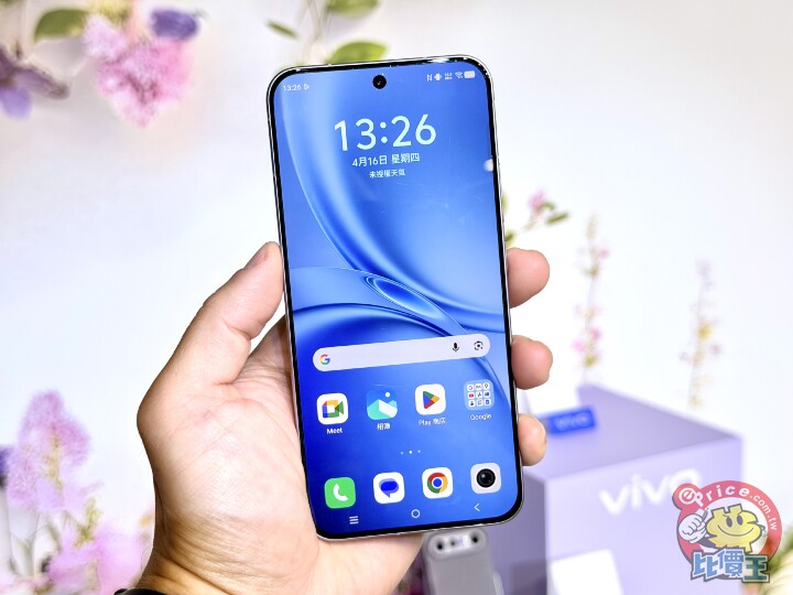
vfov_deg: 30.3
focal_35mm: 48
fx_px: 1100
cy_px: 298
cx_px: 396
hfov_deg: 39.7
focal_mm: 6.76
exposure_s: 1/167
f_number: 1.78
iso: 50
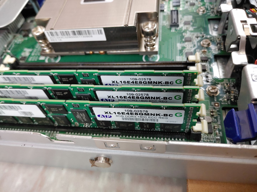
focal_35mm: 26
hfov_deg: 67.3
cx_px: 128
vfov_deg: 53.1
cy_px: 96
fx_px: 193
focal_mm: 4.36
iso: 150
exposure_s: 1/120
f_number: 1.8
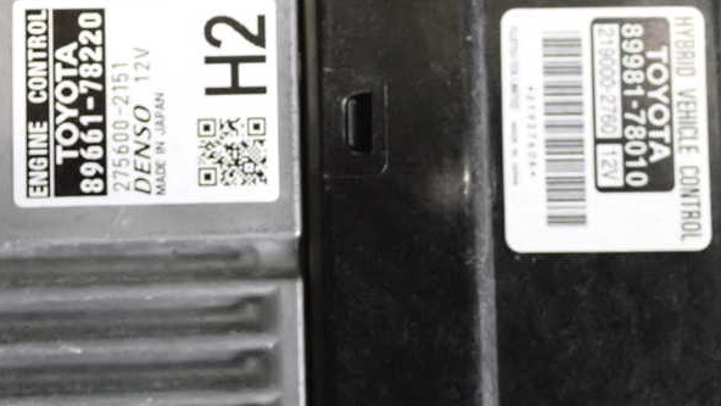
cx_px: 358
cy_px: 176
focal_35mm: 74
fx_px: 1415
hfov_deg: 28.6
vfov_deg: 16.3
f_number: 3.8
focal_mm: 11.88
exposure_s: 1/125
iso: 6400
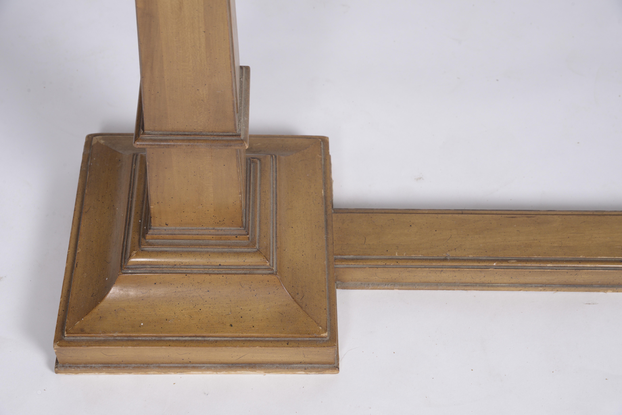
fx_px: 1210
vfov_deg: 19.5
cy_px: 208
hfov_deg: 28.8
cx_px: 311
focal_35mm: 70
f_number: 13
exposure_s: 1/125
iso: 320
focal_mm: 70
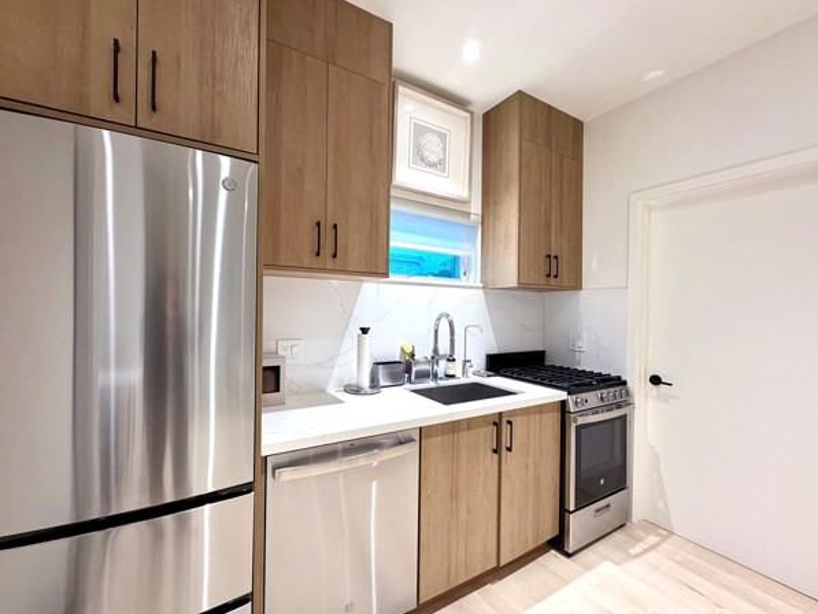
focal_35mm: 15
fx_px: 355
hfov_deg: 98.2
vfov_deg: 81.8
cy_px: 311
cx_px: 406
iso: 200
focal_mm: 2.22
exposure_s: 1/60
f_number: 2.2
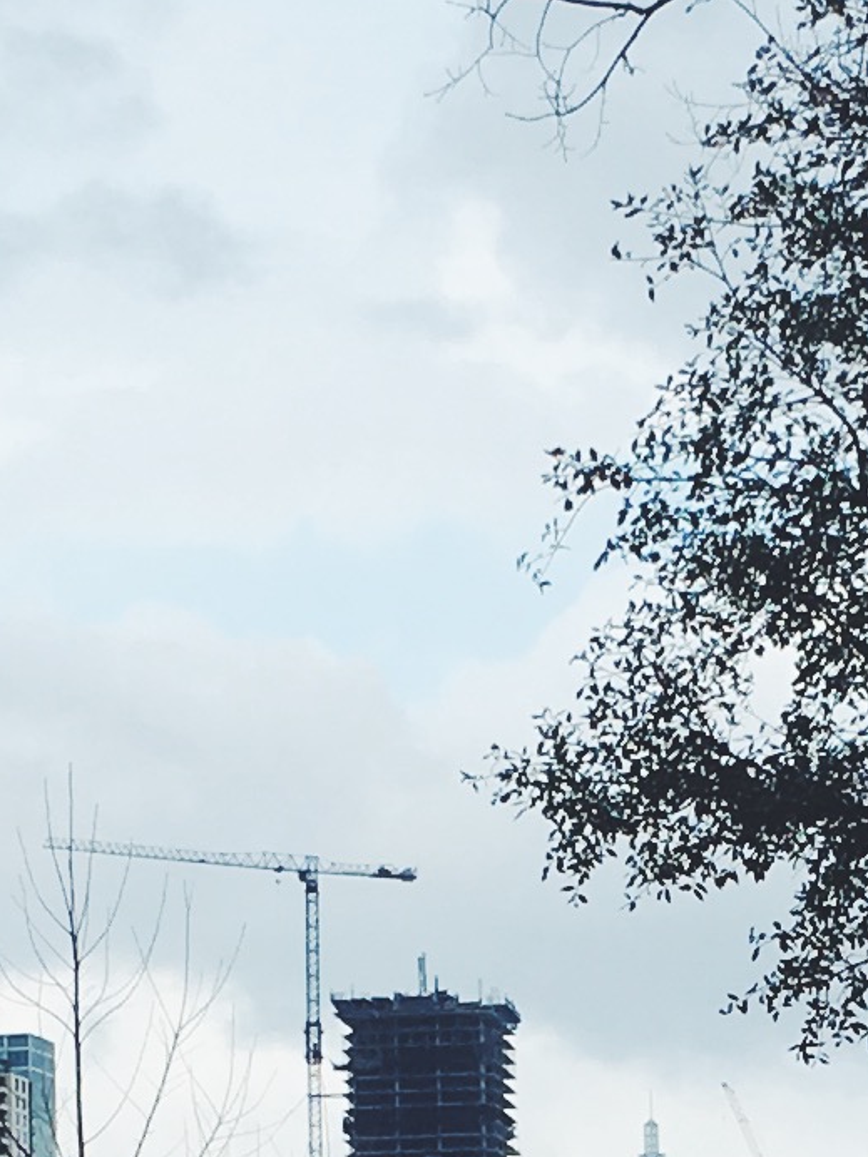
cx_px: 612
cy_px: 1468
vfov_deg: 11.4
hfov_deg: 8.8
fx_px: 5650
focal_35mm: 169
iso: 25
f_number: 2.2
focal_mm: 4.15
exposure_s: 1/1099
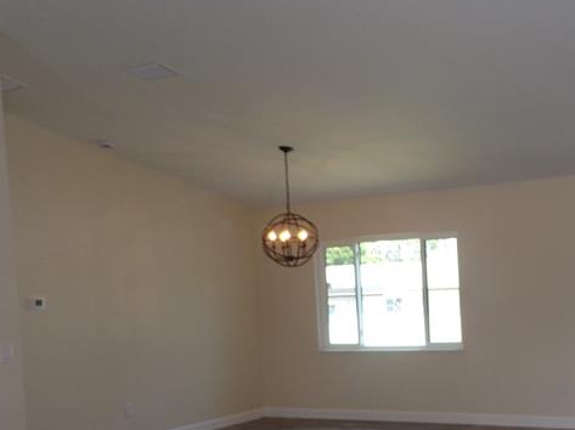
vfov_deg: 27.7
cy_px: 316
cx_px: 457
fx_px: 863
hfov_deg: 35.7
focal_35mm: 52
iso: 80
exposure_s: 1/70
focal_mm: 4.3
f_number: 3
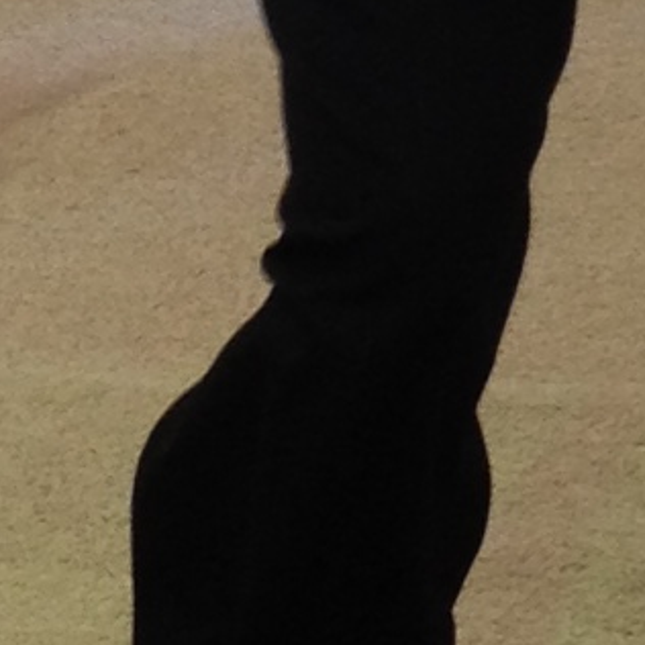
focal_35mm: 320
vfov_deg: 5.4
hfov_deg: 5.5
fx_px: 6746
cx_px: 506
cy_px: -431
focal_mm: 4.28
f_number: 2.4
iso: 64
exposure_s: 1/20
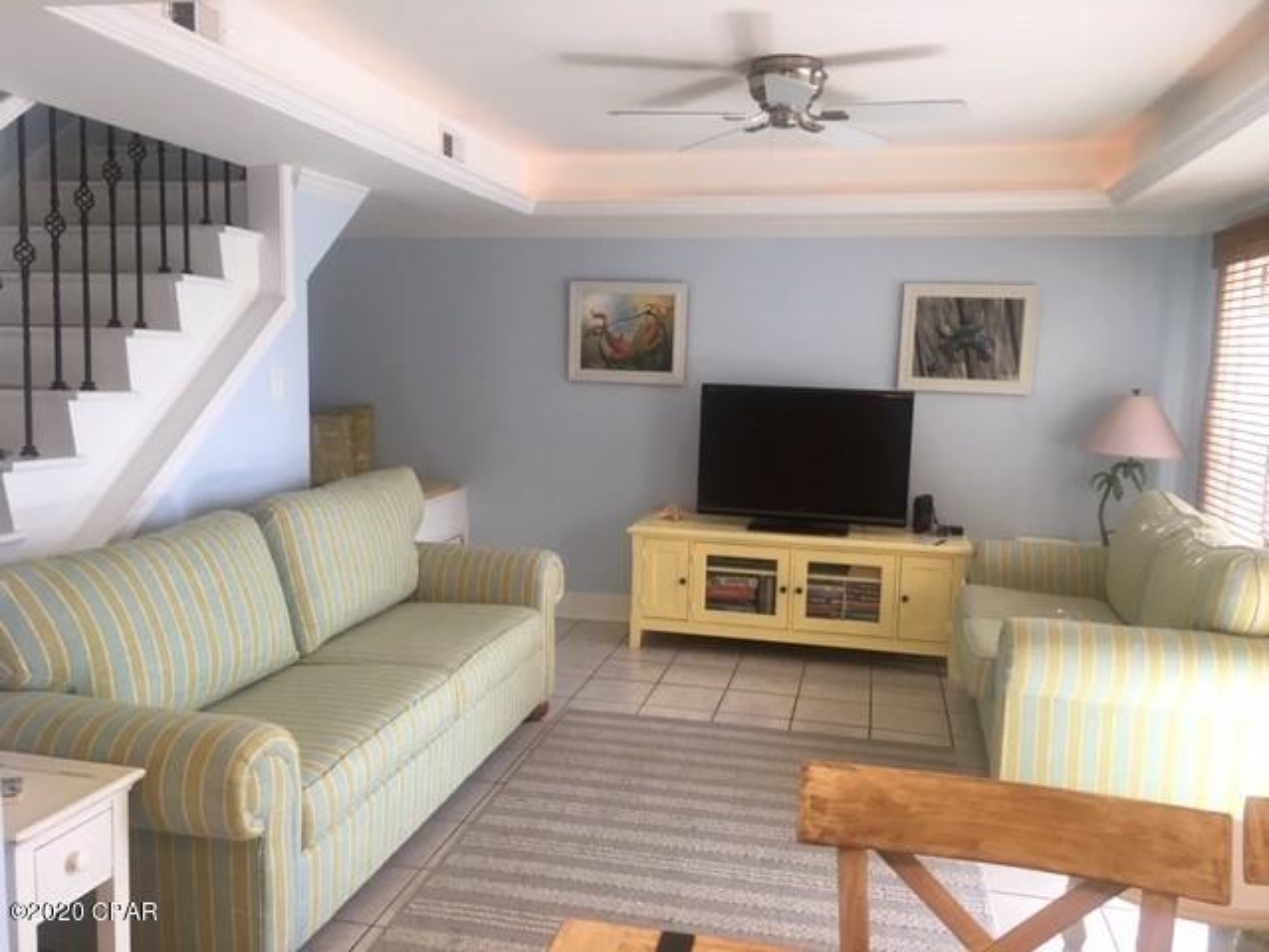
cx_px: 634
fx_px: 1063
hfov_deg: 61.7
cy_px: 476
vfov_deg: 48.2
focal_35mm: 29
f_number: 2.2
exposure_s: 1/30
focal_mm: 4.15
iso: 64
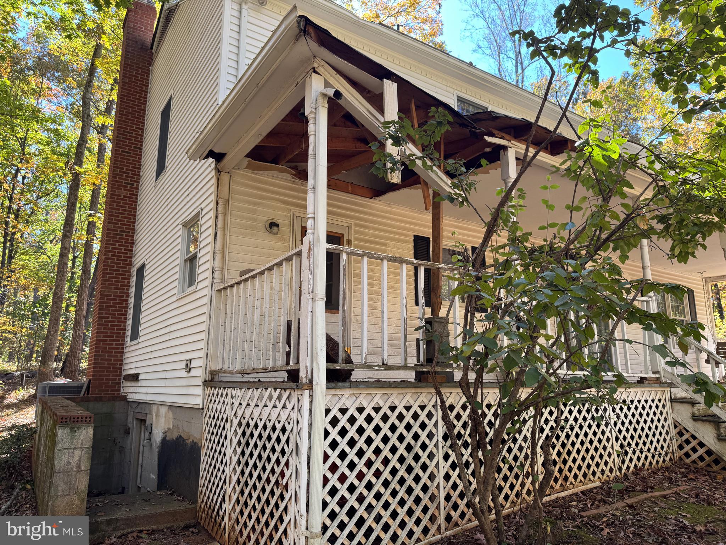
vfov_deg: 56.8
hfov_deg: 71.6
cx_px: 363
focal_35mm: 24
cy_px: 272
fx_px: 503
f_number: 1.78
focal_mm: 6.76
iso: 64
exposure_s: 1/157
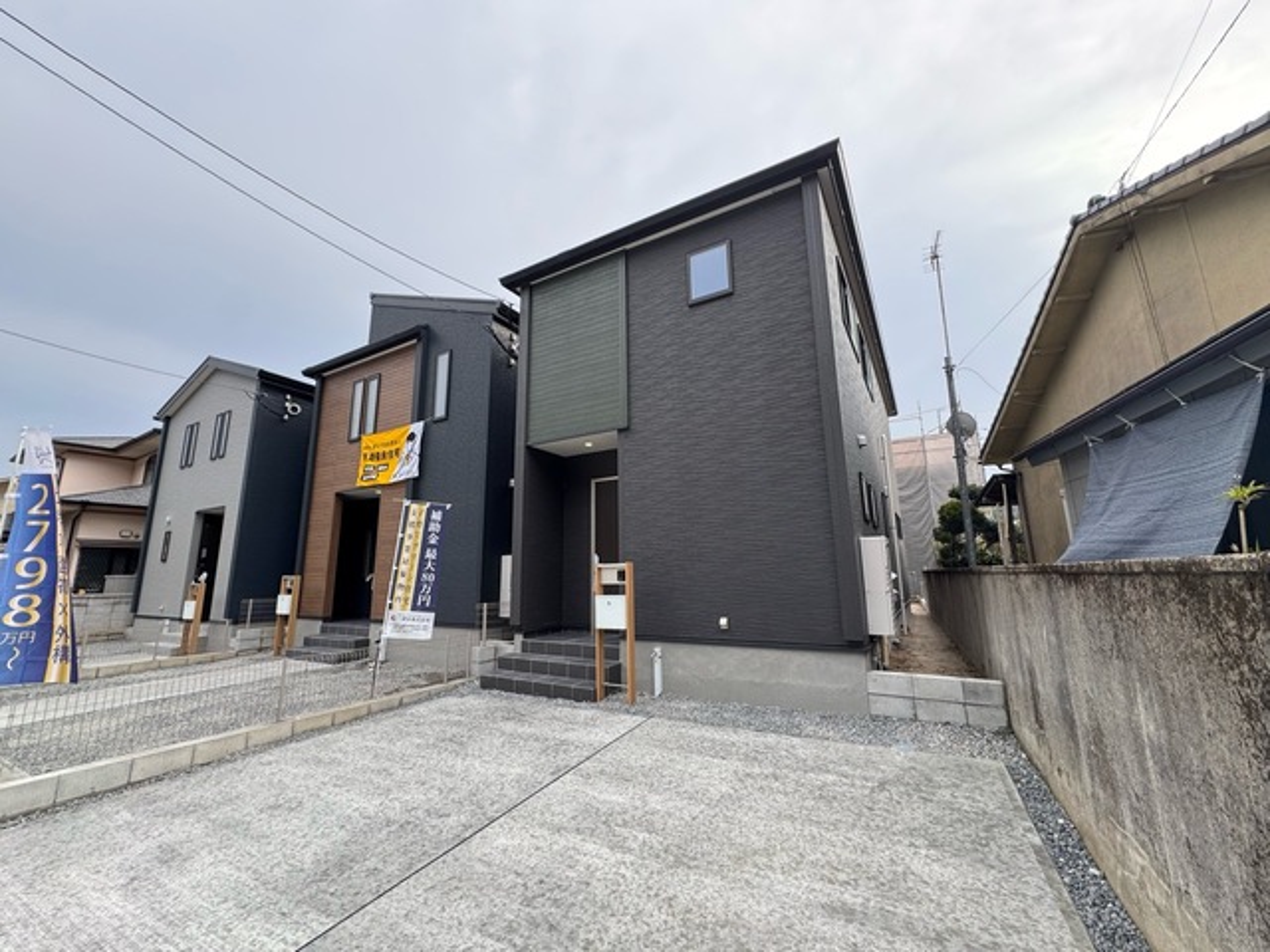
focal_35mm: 14
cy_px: 476
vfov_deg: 85.7
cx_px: 635
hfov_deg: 102.1
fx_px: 514
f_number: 2.2
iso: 40
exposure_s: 1/208
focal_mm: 2.22
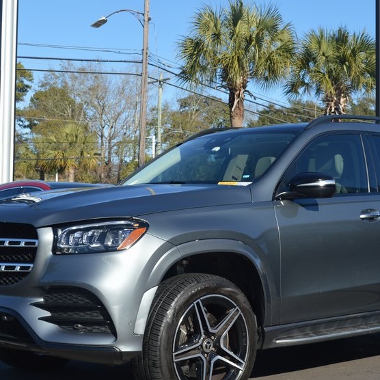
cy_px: 193
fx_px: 758
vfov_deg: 28.2
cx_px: 213
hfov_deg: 28.1
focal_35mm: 61
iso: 100
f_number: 8
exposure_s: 1/250
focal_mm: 26
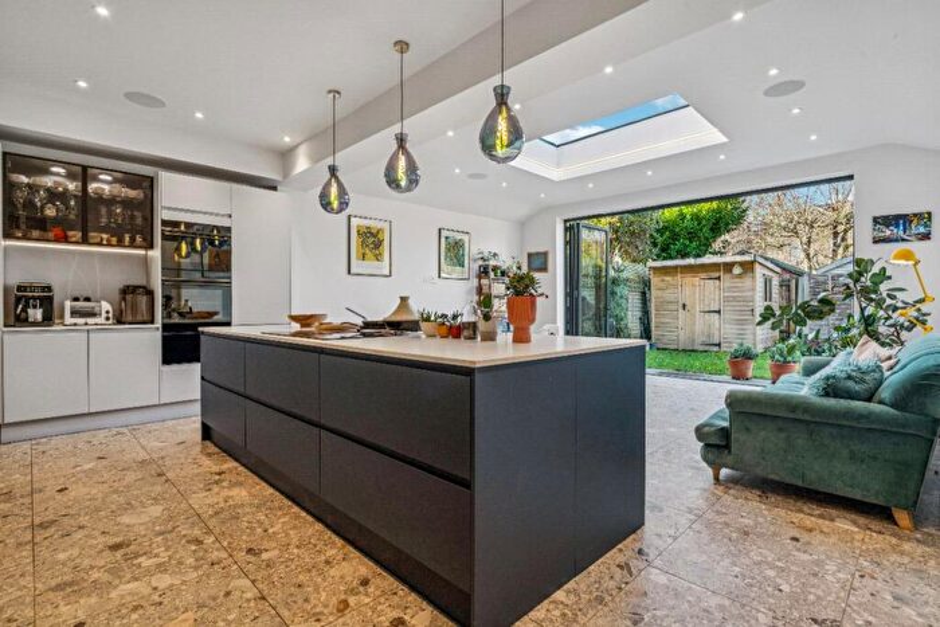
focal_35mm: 17
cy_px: 314
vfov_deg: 70.5
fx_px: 444
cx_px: 470
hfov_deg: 93.3
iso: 320
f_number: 11
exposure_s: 1/40
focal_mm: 17
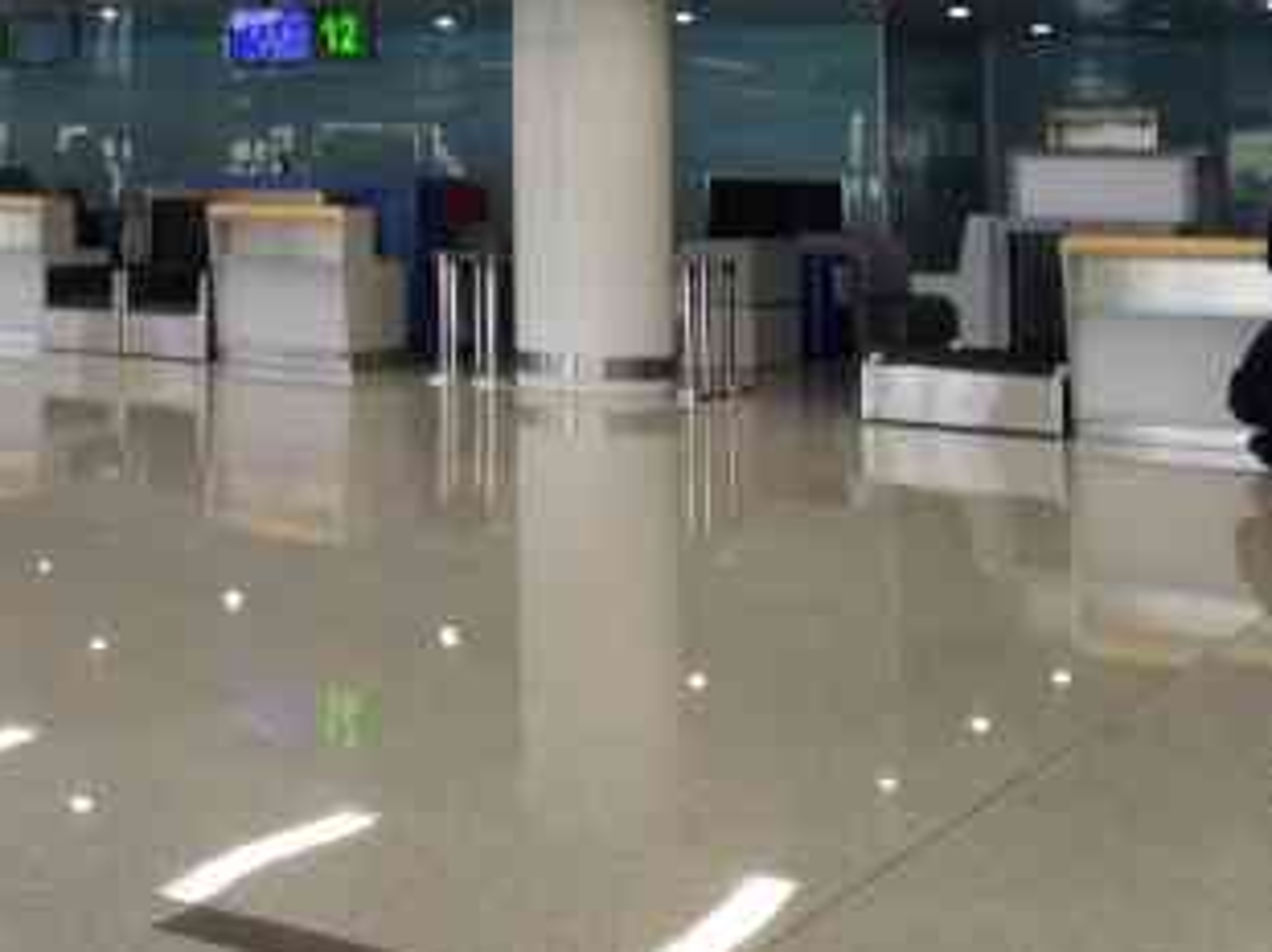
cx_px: 45
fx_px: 2240
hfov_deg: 29.9
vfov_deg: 22.5
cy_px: -113
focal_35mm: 61
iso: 144
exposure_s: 1/33
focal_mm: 3.79
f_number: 2
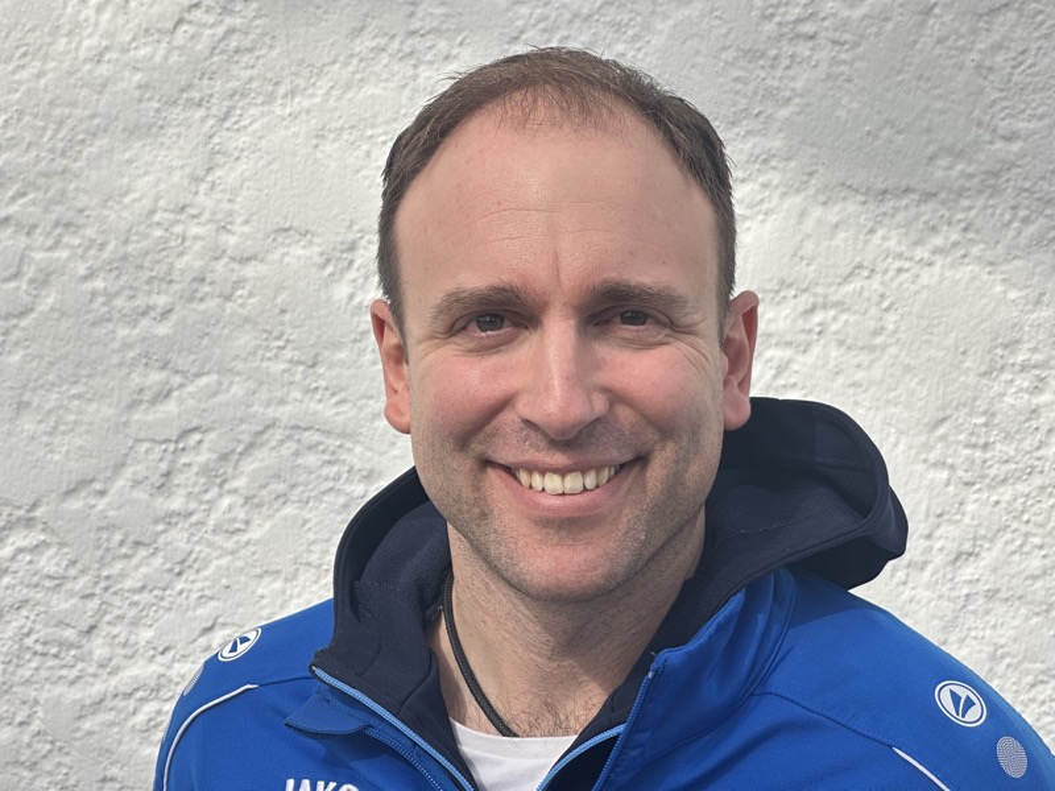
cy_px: 396
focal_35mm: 77
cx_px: 528
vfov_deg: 19.1
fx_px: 2347
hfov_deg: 25.3
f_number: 2.8
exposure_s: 1/455
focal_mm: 9
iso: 32
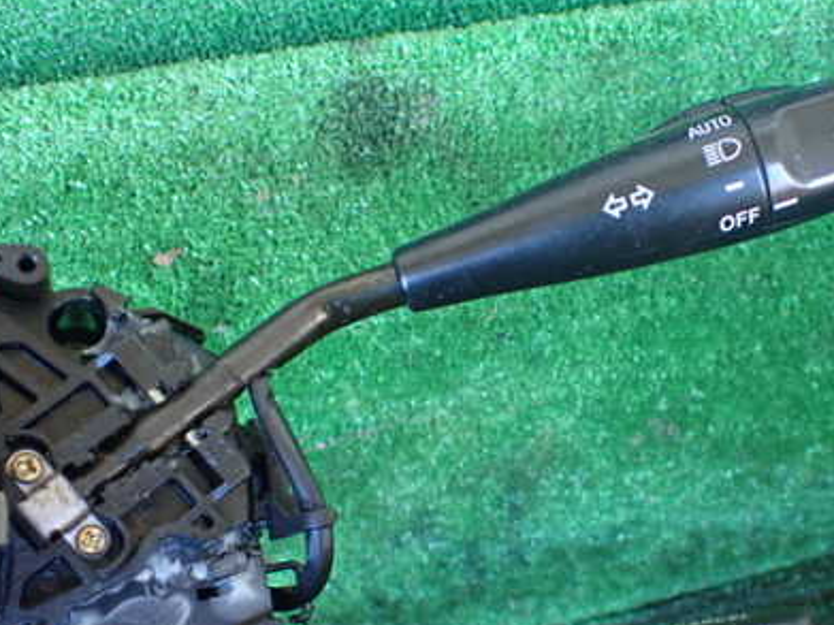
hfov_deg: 40.7
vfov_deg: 31.3
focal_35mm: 46
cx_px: 557
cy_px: 403
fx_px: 1108
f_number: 2.3
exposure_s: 1/60
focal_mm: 5.4
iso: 800
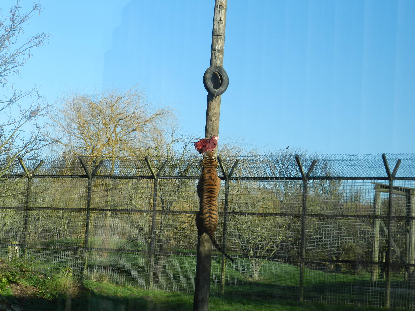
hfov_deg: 25.7
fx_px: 911
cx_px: 208
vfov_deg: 19.4
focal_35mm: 76
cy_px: 156
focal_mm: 13.5
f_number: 4.8
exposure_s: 1/400
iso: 160
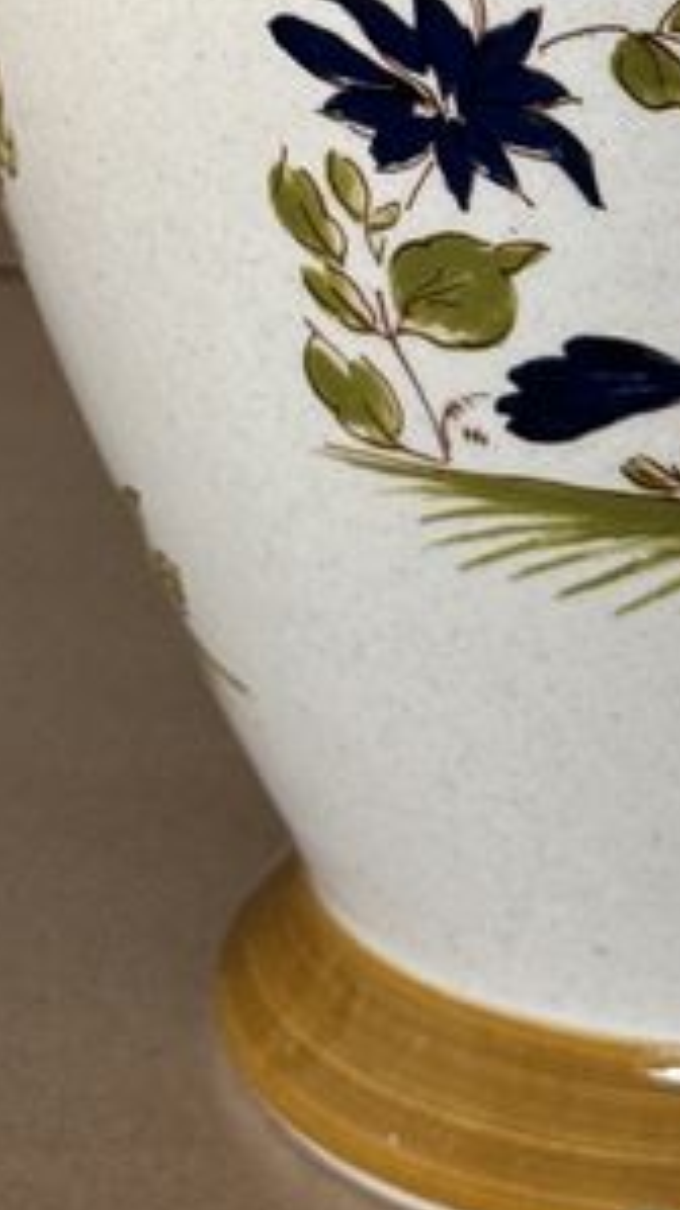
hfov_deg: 6.9
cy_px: -469
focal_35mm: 175
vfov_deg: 11.9
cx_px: 773
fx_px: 5614
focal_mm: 6.76
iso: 125
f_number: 1.78
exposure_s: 1/60
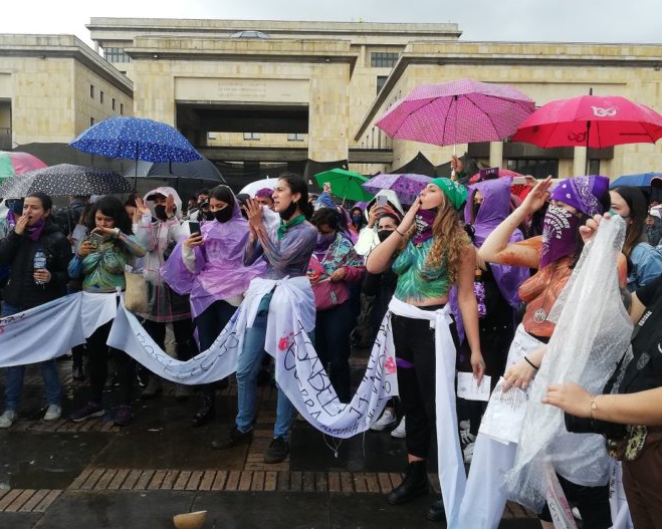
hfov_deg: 55.6
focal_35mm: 32
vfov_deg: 45.8
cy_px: 262
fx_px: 627
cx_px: 308
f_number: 2.2
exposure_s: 1/120
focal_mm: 3.81
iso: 80
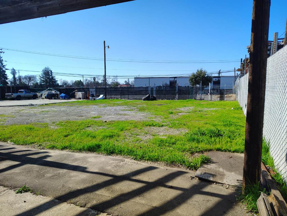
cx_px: 144
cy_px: 108
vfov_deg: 56.9
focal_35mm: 24
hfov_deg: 71.5
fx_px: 199
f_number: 1.8
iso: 100
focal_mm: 5.56
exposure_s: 1/786
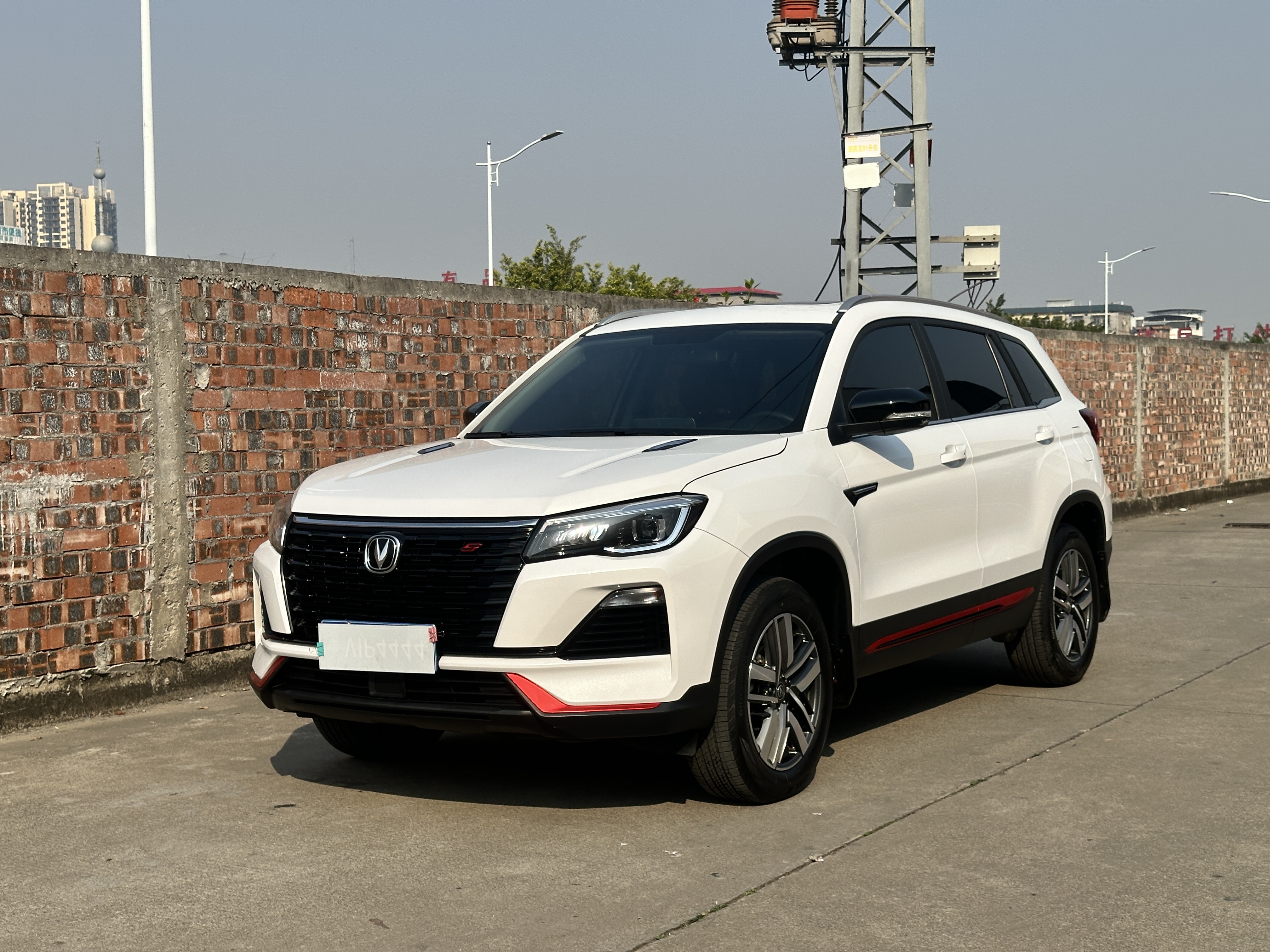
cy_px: 476
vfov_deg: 30.3
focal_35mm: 48
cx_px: 635
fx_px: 1761
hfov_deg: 39.7
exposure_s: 1/6211
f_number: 1.78
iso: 64
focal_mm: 6.86
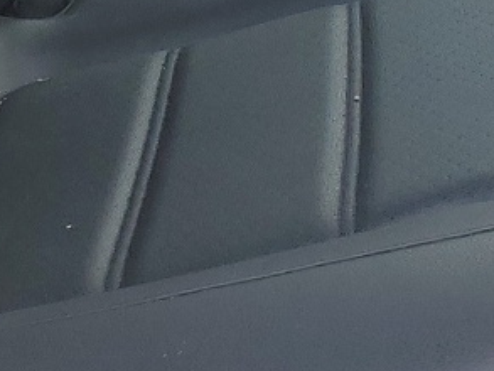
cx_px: 487
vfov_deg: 9.7
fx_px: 2027
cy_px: -384
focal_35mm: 142
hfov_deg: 13.7
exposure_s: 1/370
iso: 50
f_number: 1.5
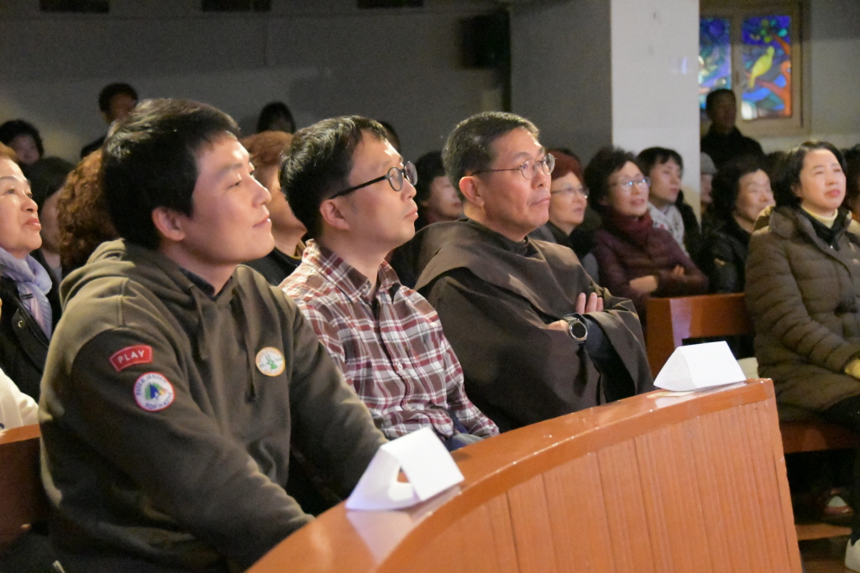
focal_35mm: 84
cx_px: 430
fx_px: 2007
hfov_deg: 24.2
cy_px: 286
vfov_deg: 16.3
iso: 51200
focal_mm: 56
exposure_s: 1/50
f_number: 4.8
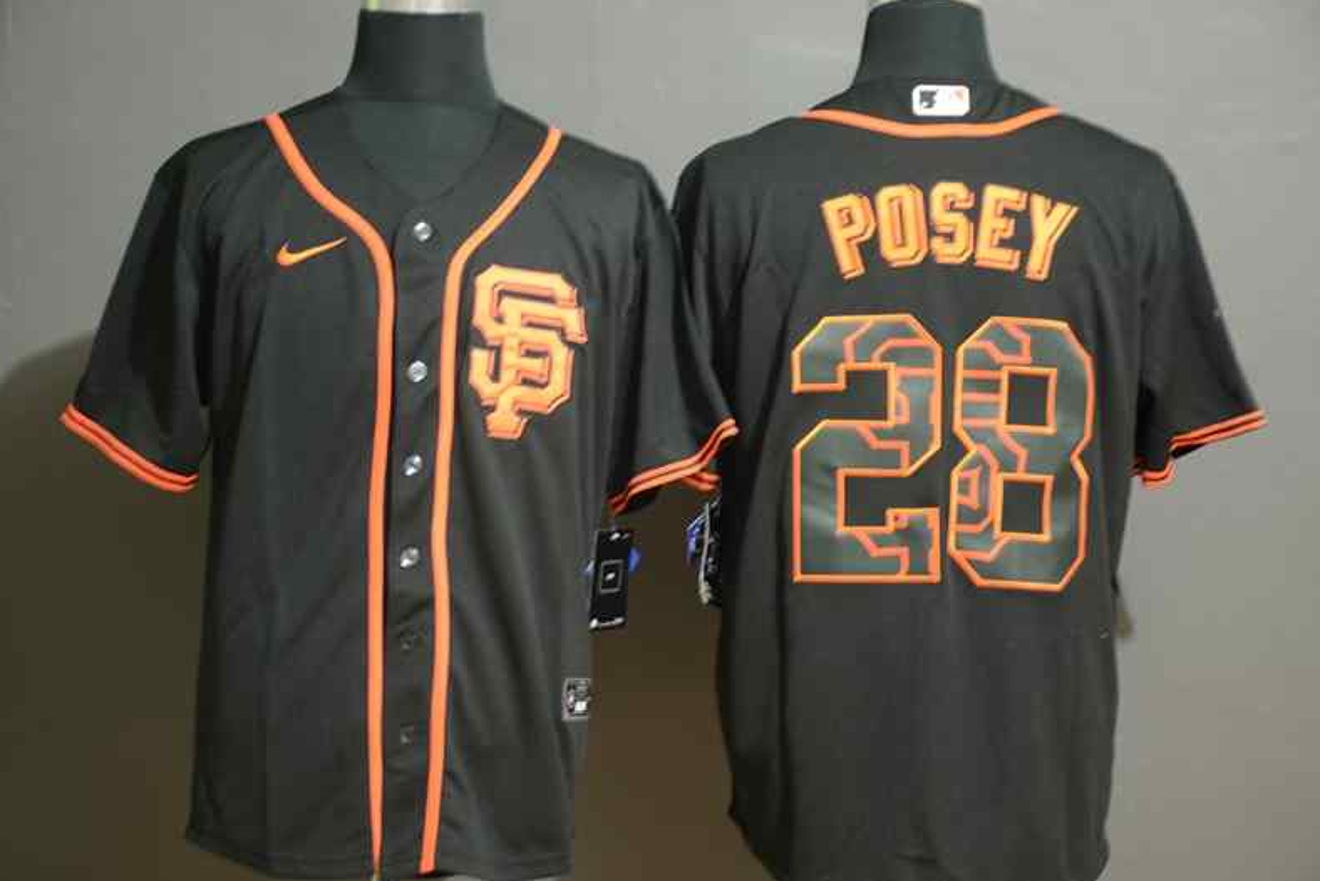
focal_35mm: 79
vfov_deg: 17.3
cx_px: 655
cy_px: 439
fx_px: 2898
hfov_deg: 25.7
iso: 100
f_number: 4.8
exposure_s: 5
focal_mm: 52
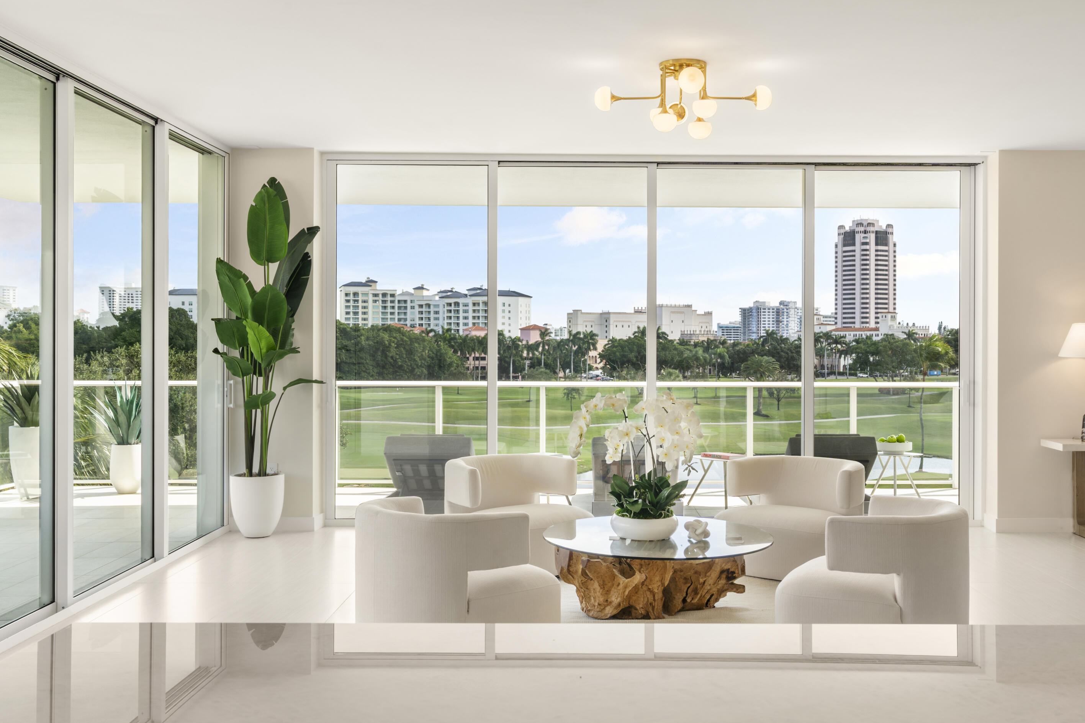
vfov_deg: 36.9
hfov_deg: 53.1
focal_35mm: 36
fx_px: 1085
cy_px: 370
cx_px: 556
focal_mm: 34
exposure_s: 1/20
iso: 125
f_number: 10
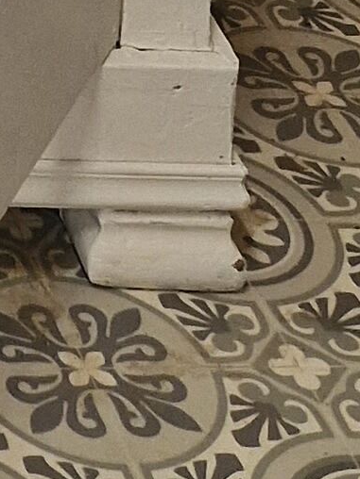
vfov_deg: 8.4
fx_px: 2510
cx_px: -792
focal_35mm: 181
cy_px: -1156
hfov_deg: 7.1
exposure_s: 1/100
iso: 160
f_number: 1.8
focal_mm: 5.4
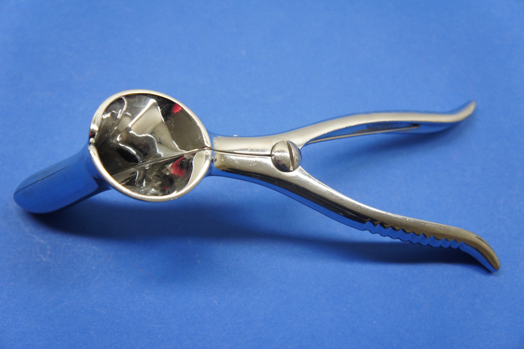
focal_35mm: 51
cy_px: 174
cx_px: 262
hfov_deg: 38.9
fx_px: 742
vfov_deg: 26.4
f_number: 4.5
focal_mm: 34
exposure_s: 1/60
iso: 320
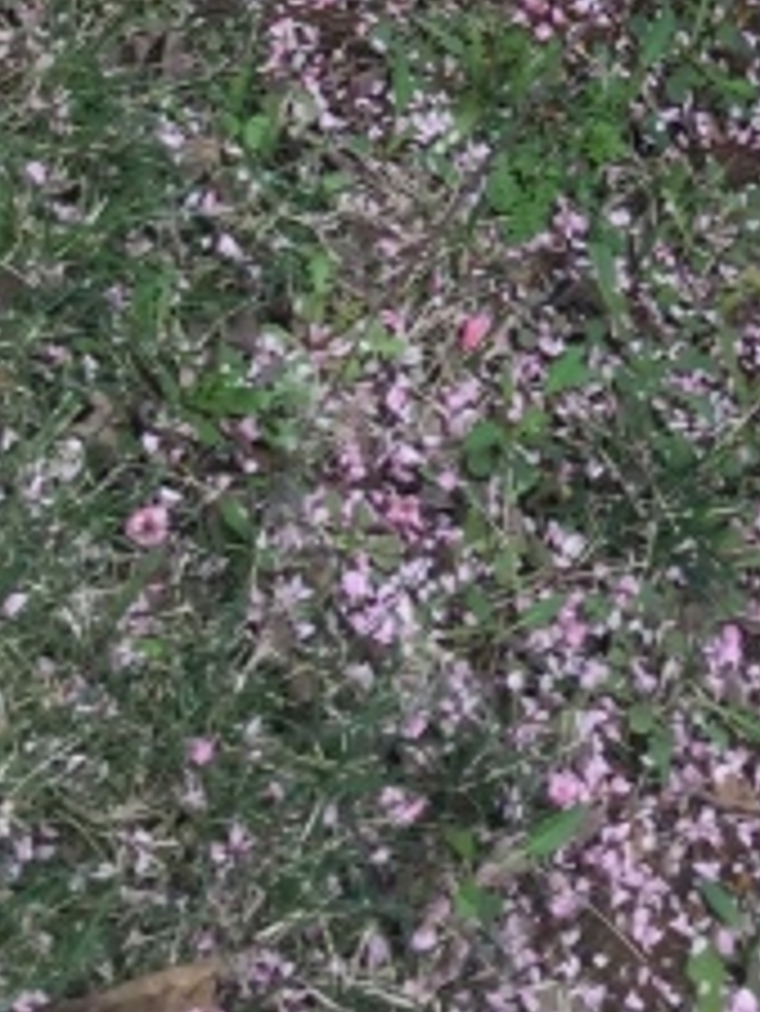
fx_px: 3860
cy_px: -1025
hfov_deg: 10.9
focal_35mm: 132
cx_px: 1043
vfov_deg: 12.9
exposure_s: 1/136
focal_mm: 4.15
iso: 32
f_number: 2.2
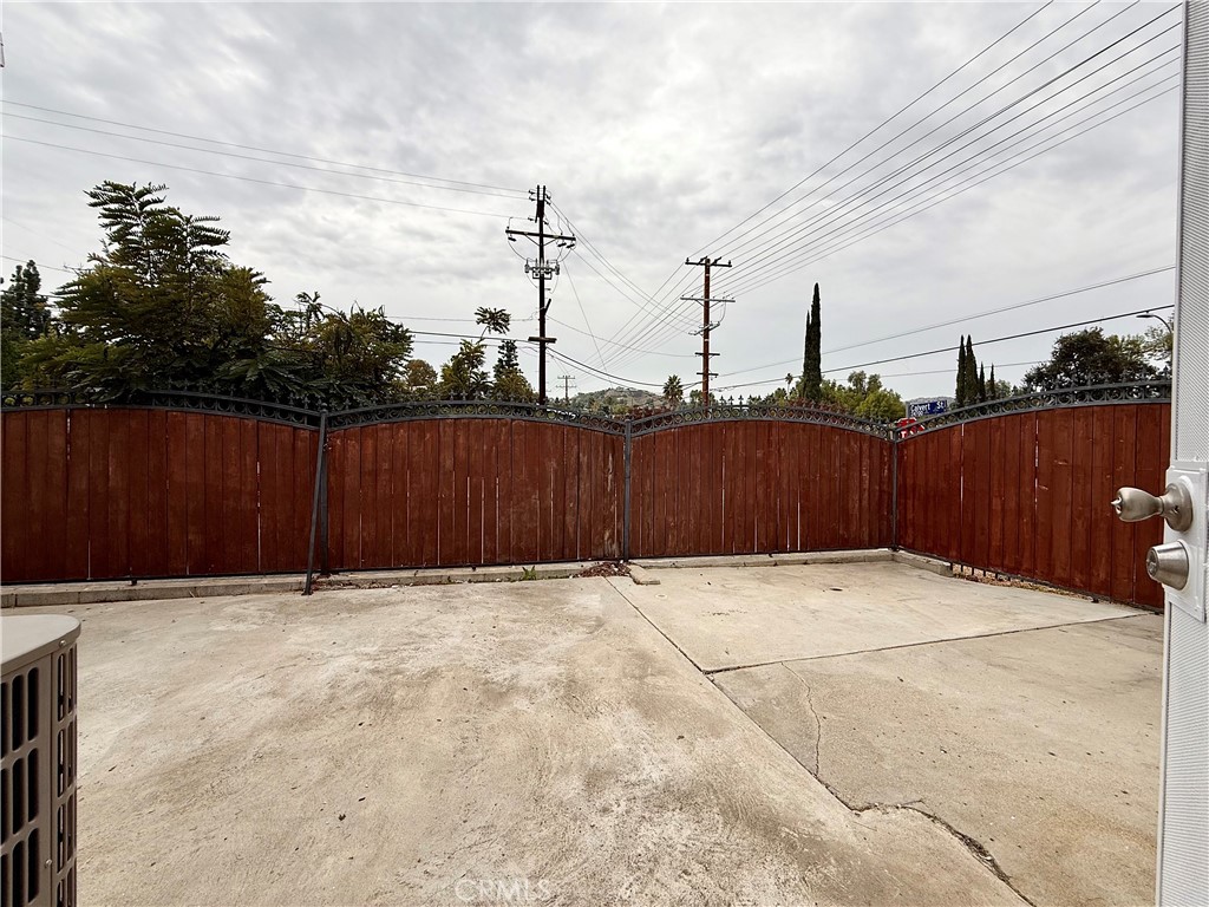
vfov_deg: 85.7
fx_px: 489
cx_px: 604
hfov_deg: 102.1
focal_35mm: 14
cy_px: 454
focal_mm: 2.22
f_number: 2.2
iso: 50
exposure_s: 1/1259
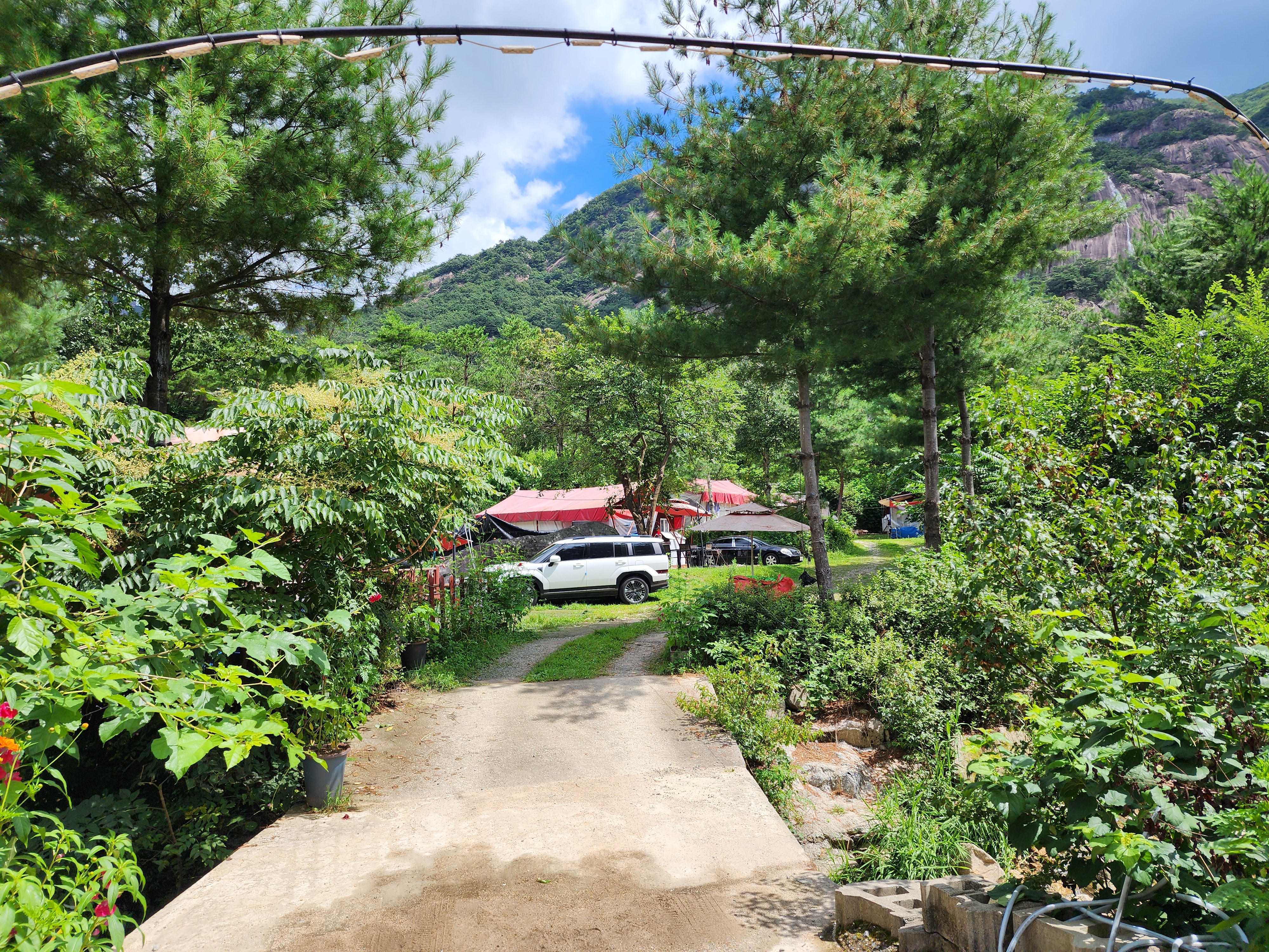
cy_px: 476
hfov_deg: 73.9
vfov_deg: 58.9
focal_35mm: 23
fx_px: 843
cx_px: 634
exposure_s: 1/859
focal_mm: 6.4
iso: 12
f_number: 1.8
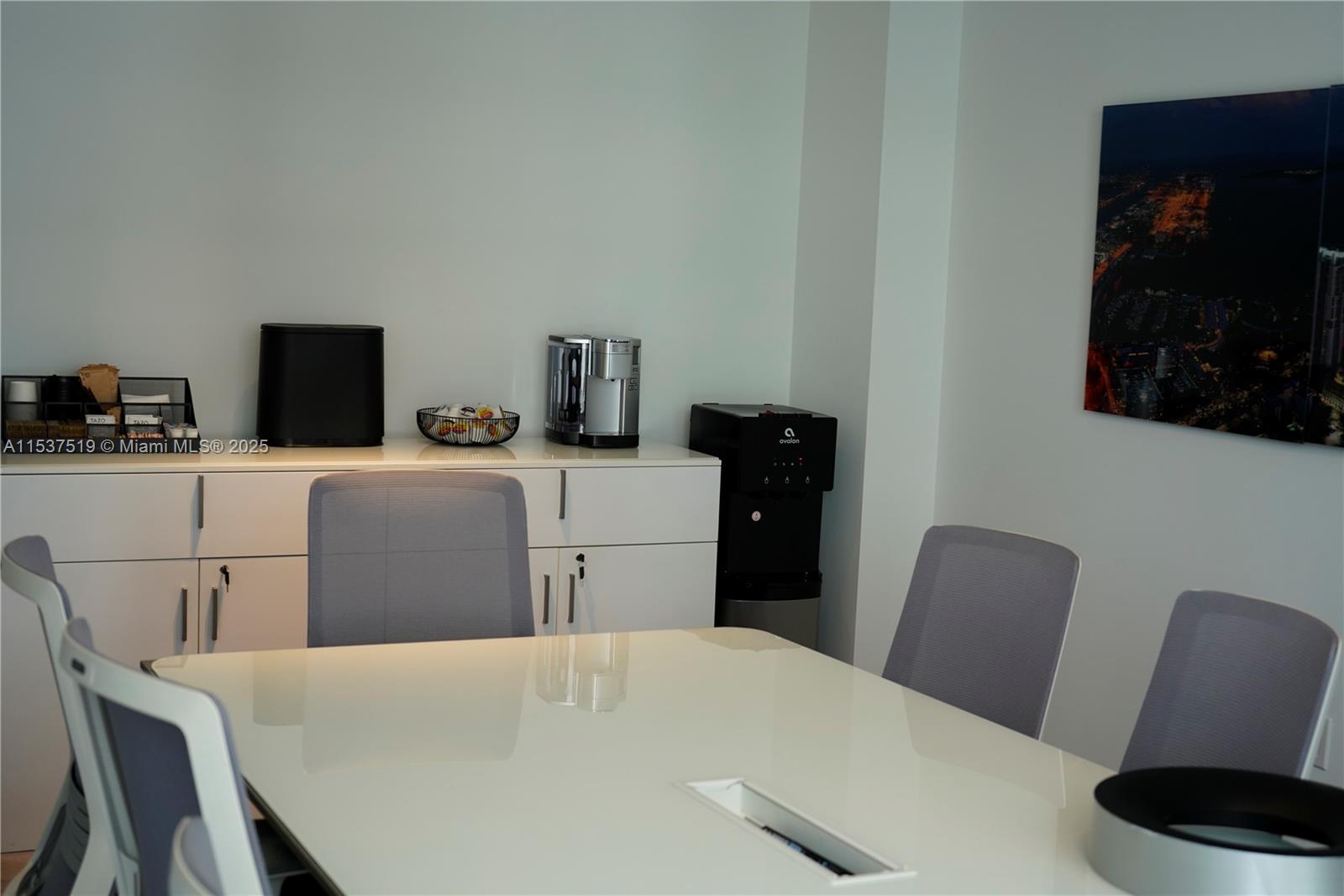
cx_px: 672
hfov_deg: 42.8
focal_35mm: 46
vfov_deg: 29.2
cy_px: 448
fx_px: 1717
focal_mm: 46
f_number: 4.5
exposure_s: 1/160
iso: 500
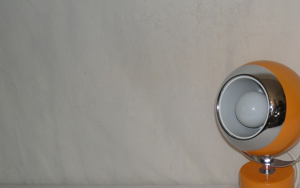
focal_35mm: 77
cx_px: 265
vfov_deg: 16.9
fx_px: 630
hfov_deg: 26.0
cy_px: 128
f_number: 2.8
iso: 50
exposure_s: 1/53.5
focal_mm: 5.7
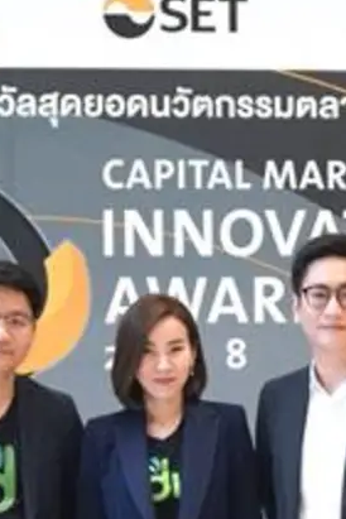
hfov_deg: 14.5
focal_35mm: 94
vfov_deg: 21.1
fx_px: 1355
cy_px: 484
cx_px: 258
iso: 3200
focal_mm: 22
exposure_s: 1/160
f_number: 4
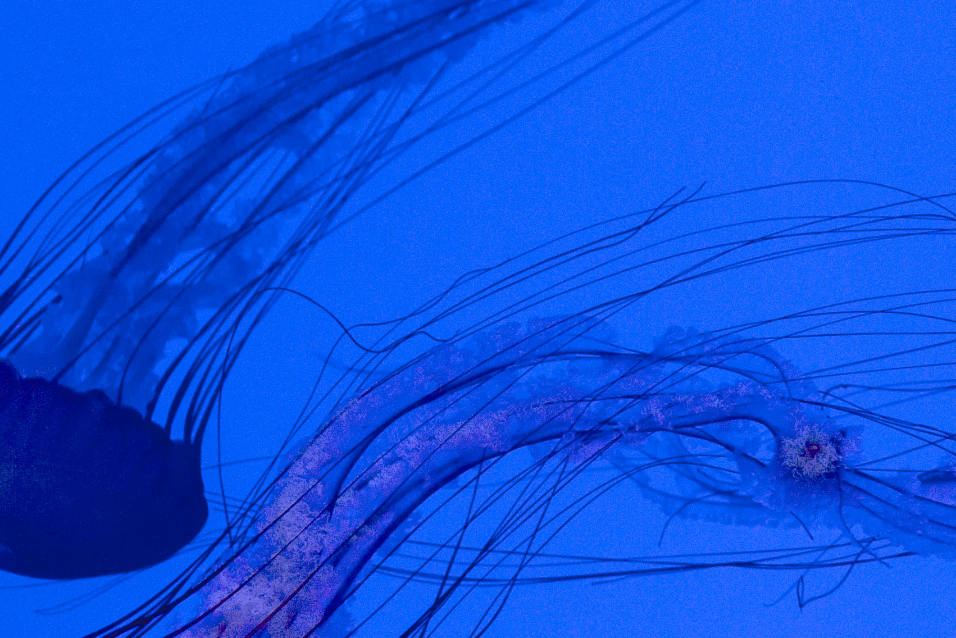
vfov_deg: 6.5
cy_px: 22
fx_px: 5605
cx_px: 1825
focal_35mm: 211
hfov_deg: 9.2
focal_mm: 50
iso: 1250
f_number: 3.2
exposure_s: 1/320
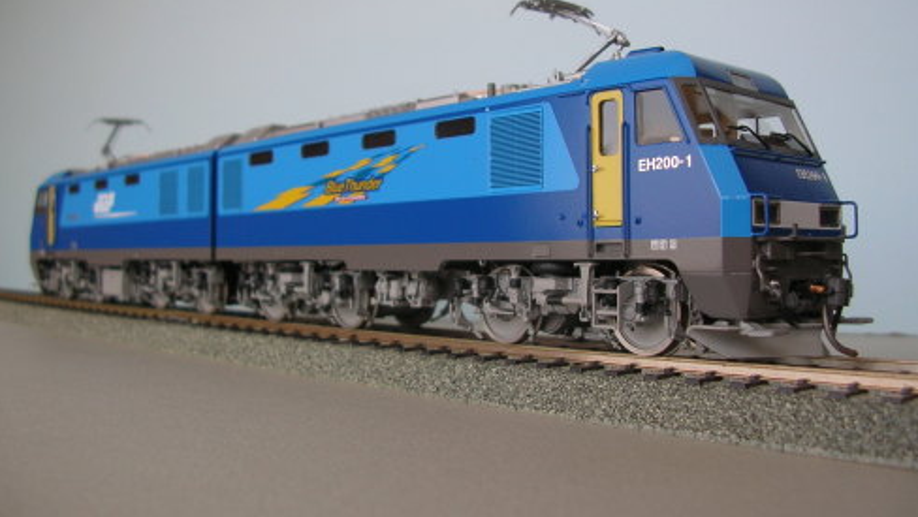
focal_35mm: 39
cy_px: 209
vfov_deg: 30.4
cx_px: 468
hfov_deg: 51.6
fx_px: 950
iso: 50
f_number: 2.8
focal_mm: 5.8
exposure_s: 1/224
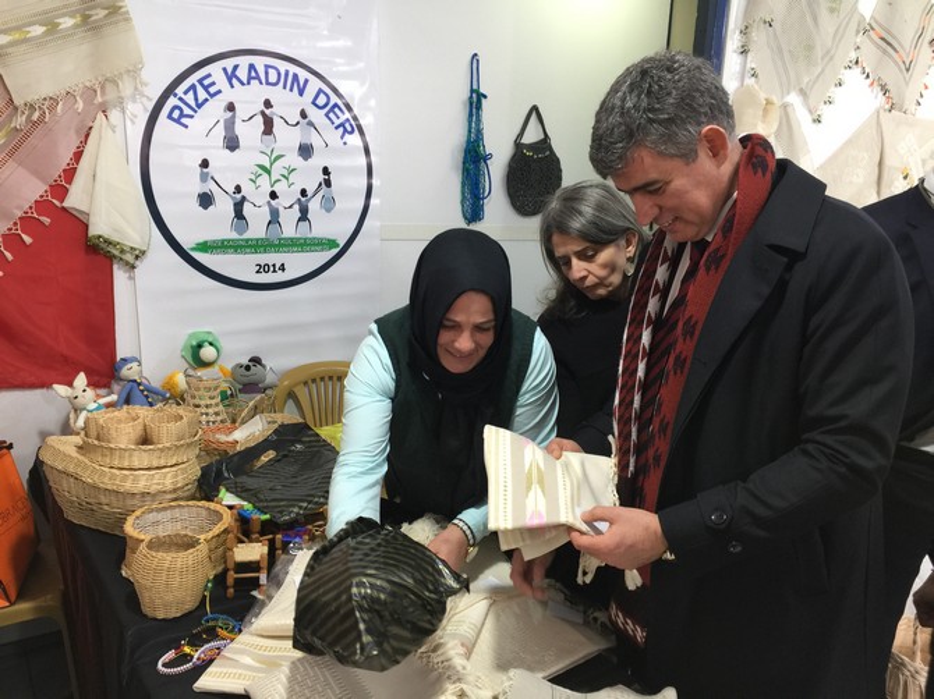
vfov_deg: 48.2
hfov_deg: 61.7
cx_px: 467
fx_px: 782
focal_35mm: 29
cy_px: 350
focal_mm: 4.15
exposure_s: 1/17
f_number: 2.2
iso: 40
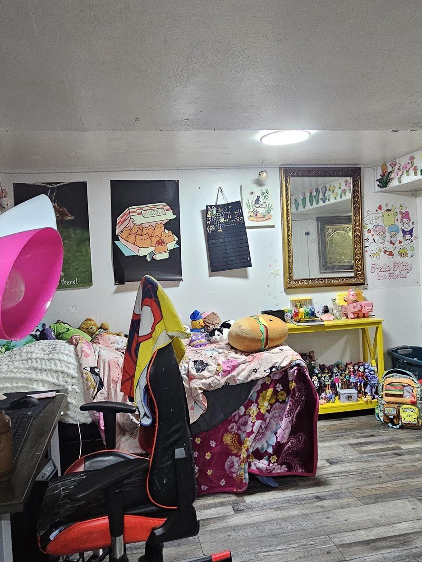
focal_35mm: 24
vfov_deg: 71.5
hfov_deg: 56.8
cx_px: 195
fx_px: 390
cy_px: 265
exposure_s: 1/40
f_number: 2.2
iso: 400
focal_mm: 2.2
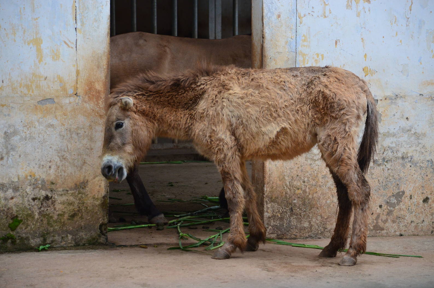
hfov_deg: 12.9
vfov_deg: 8.6
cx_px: 215
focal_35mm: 160
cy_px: 144
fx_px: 1919
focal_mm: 105
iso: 1250
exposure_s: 1/1250
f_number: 4.8
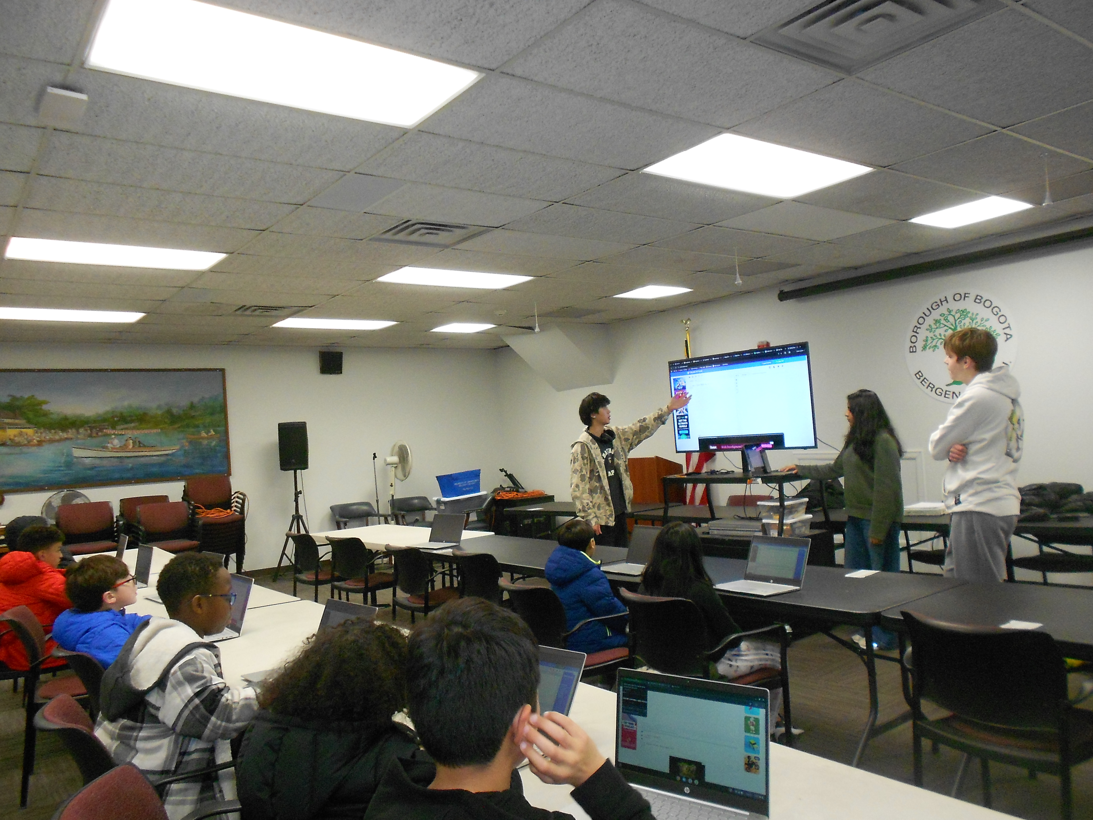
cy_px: 410
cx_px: 546
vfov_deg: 53.1
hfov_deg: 67.3
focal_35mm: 26
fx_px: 821
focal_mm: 4.6
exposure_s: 1/30
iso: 400
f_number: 3.2
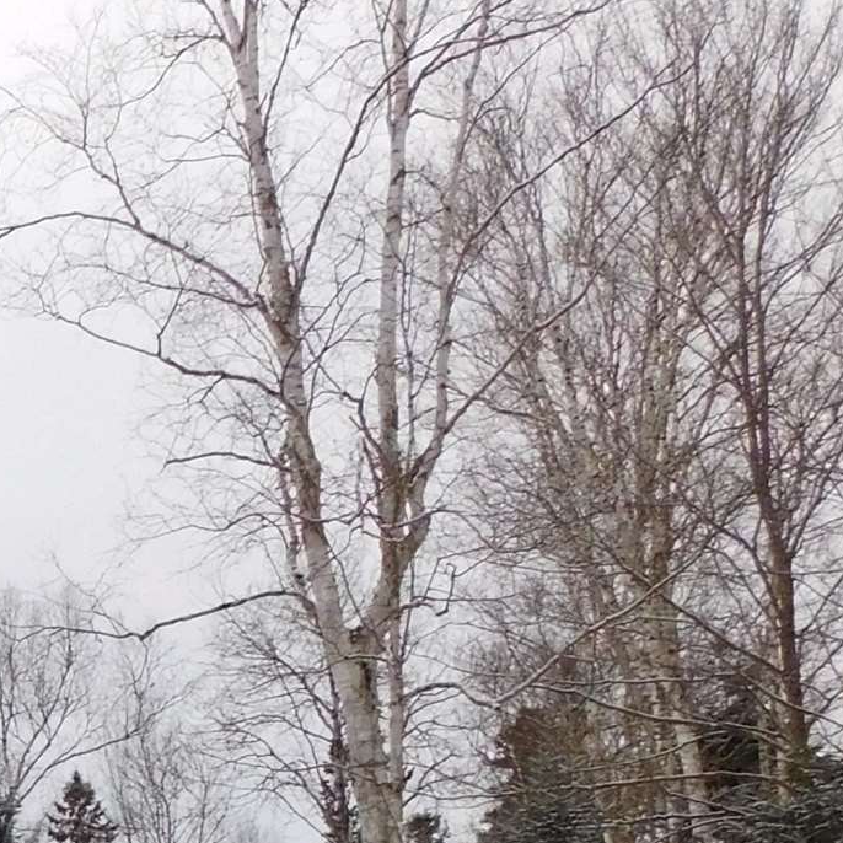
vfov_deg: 17.2
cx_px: -762
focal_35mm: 95
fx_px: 2617
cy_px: 1097
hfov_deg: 15.3
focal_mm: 4.1
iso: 125
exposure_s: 1/640
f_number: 3
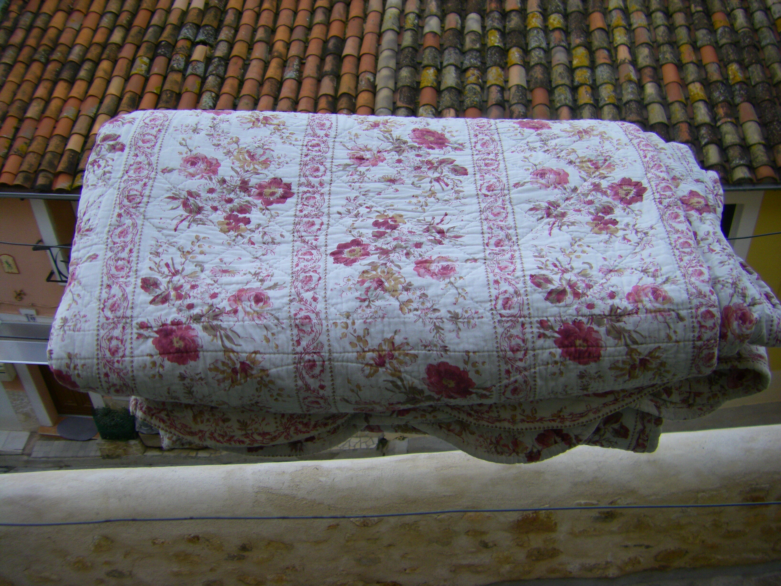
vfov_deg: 37.7
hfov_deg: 49.0
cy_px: 293
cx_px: 390
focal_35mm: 38
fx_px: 857
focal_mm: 6.3
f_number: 3.5
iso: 125
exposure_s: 1/50
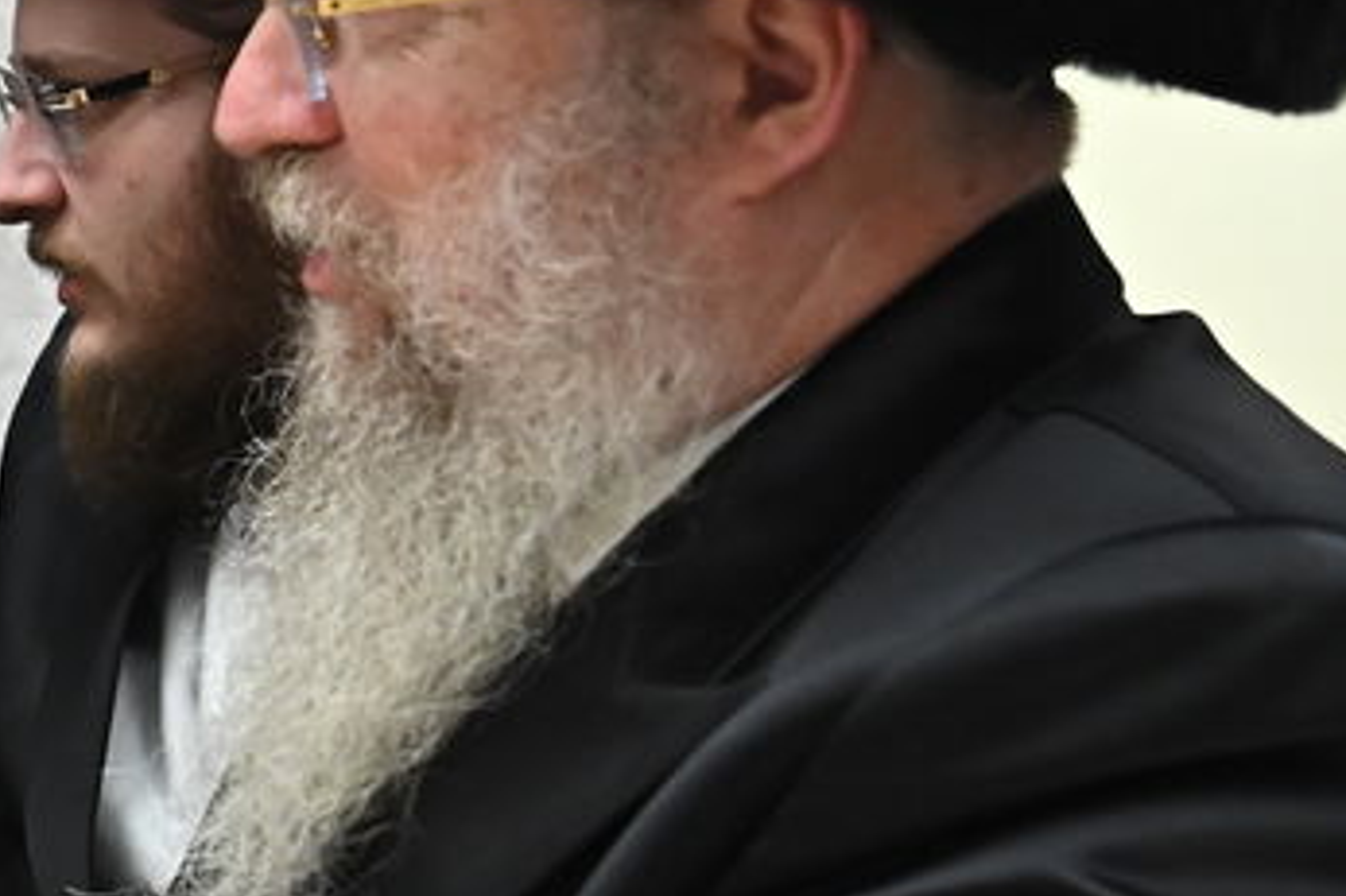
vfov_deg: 10.9
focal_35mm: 125
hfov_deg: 15.7
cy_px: 109
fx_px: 4671
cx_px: -303
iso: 3200
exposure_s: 1/200
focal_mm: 31
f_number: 4.5
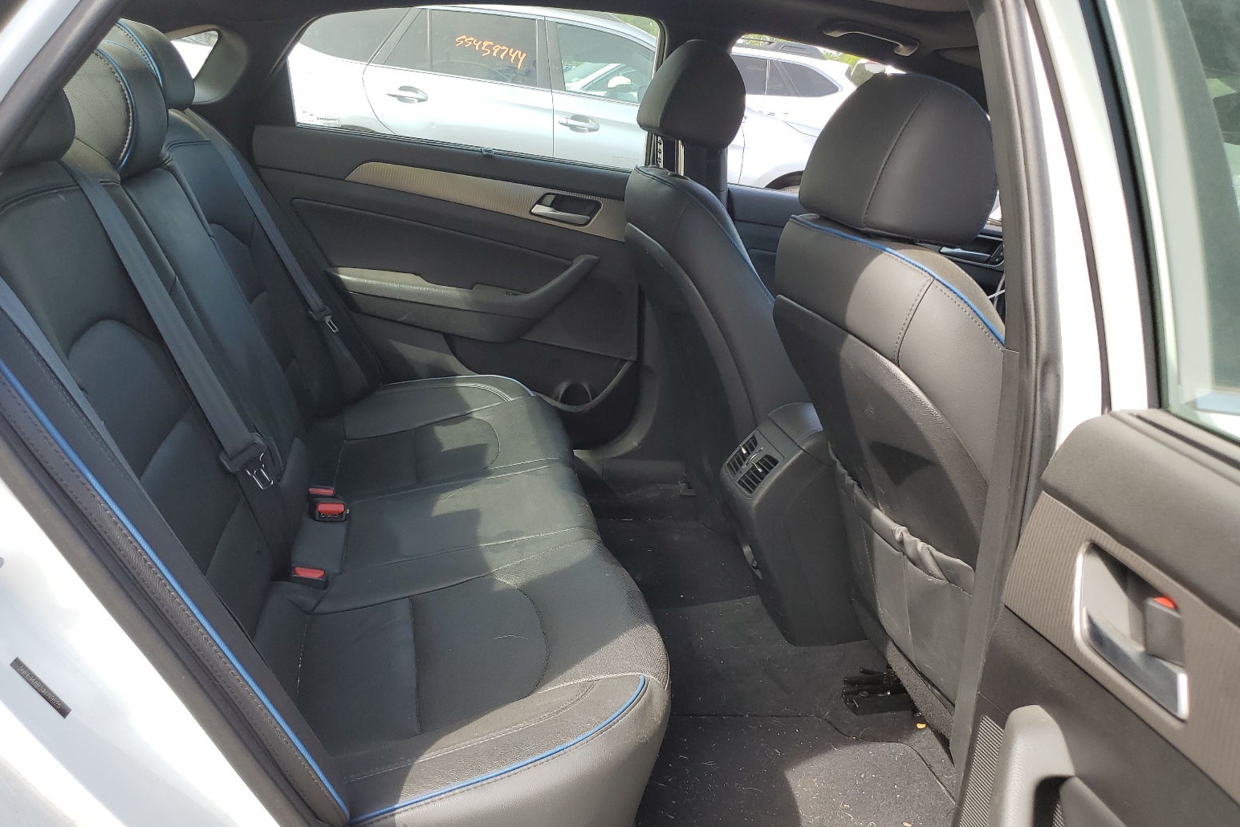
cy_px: 454
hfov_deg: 65.5
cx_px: 608
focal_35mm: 28
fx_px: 964
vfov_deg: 46.3
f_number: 1.5
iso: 50
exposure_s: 1/500
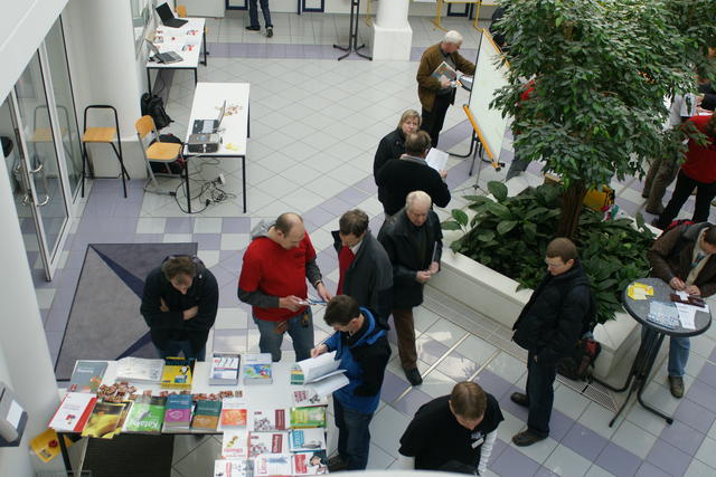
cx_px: 358
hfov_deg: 53.1
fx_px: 716
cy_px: 238
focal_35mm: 36
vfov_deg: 36.9
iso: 200
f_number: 4
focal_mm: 24
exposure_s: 1/80
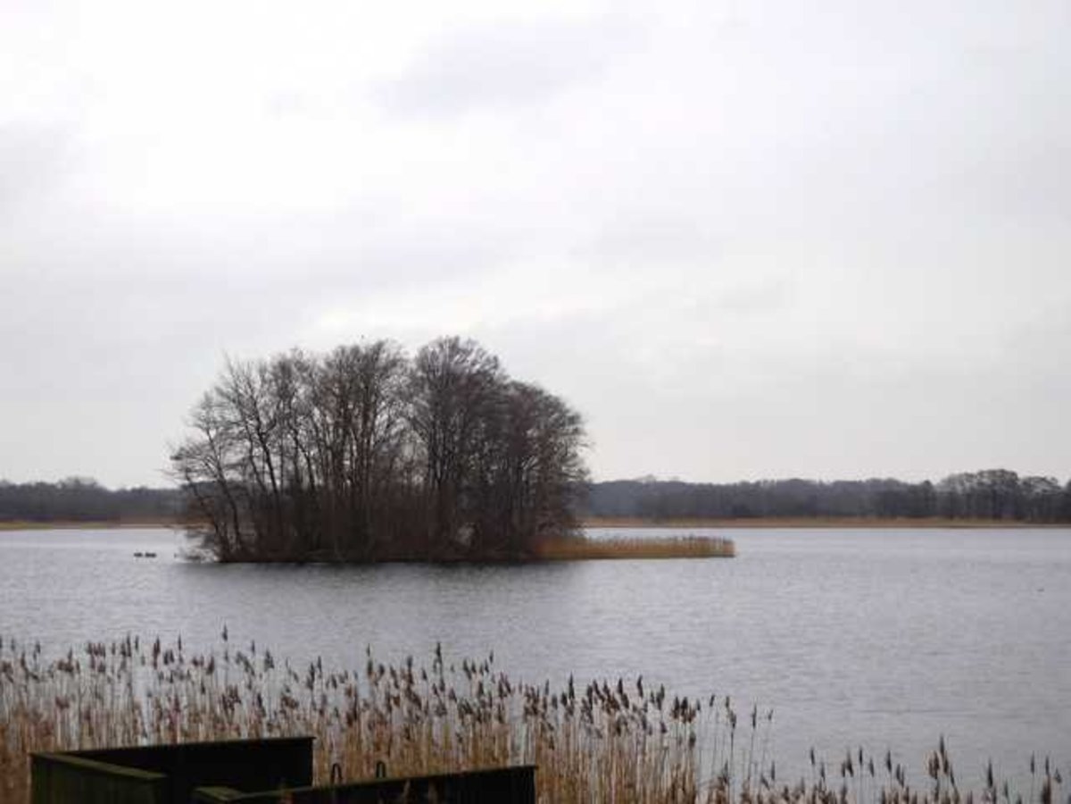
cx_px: 536
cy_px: 402
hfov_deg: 21.8
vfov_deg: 16.4
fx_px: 2785
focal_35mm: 90
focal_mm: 16.1
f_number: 4.7
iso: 125
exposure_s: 1/100
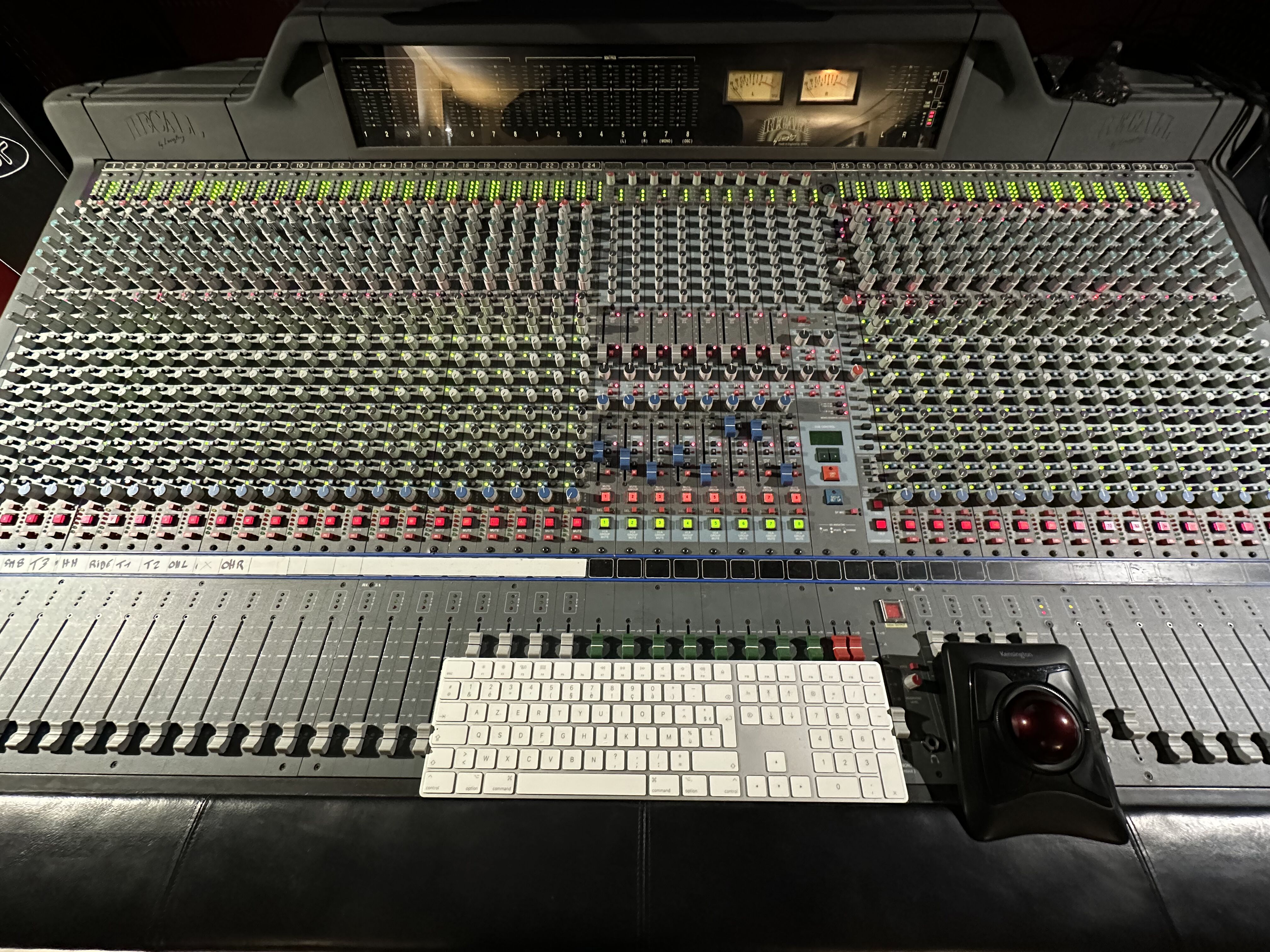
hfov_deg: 102.1
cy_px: 476
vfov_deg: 85.7
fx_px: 514
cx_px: 635
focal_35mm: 14
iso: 1000
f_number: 2.2
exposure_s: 1/50
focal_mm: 2.22
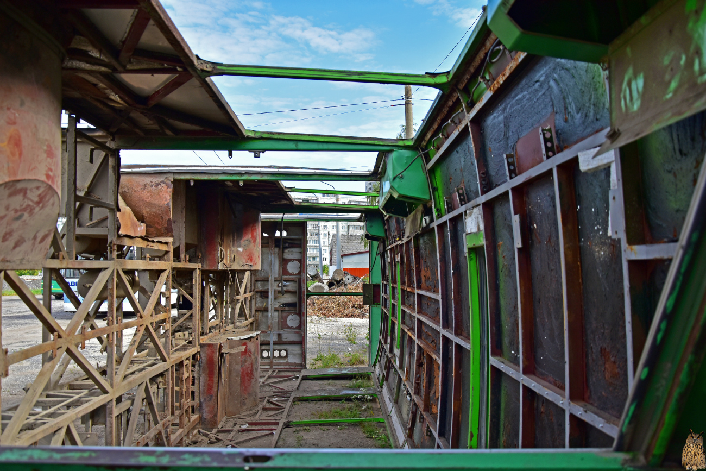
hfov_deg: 53.1
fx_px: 706
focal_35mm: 36
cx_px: 353
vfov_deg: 36.9
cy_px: 236
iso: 200
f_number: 5
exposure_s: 1/500
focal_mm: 24
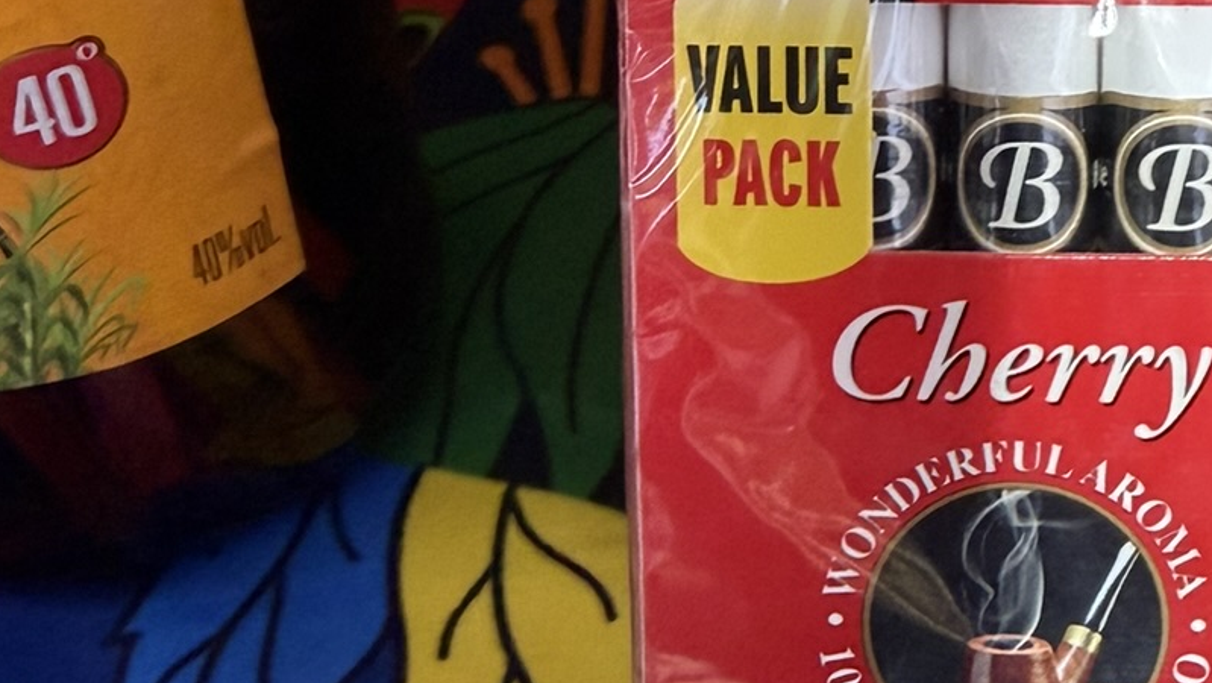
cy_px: 302
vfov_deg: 18.0
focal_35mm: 67
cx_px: 962
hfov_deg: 30.7
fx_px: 2154
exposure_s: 1/50
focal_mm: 2.22
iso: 250
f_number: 2.2
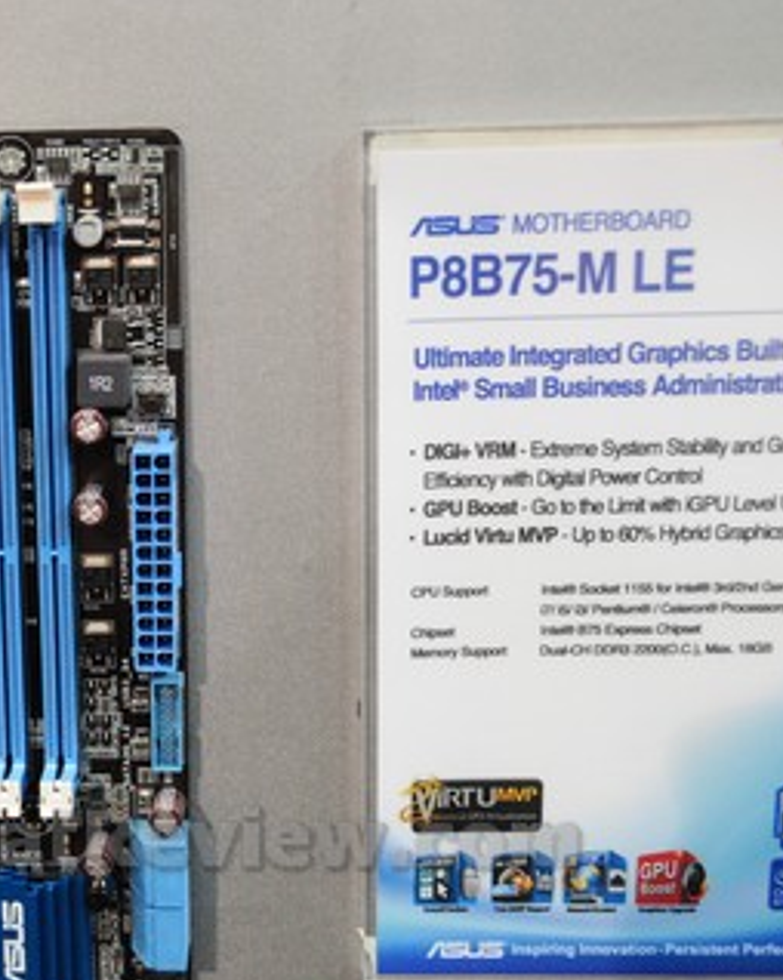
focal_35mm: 69
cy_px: 553
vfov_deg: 27.5
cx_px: 102
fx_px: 2001
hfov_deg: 21.7
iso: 1600
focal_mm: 26
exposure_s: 1/125
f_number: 3.8
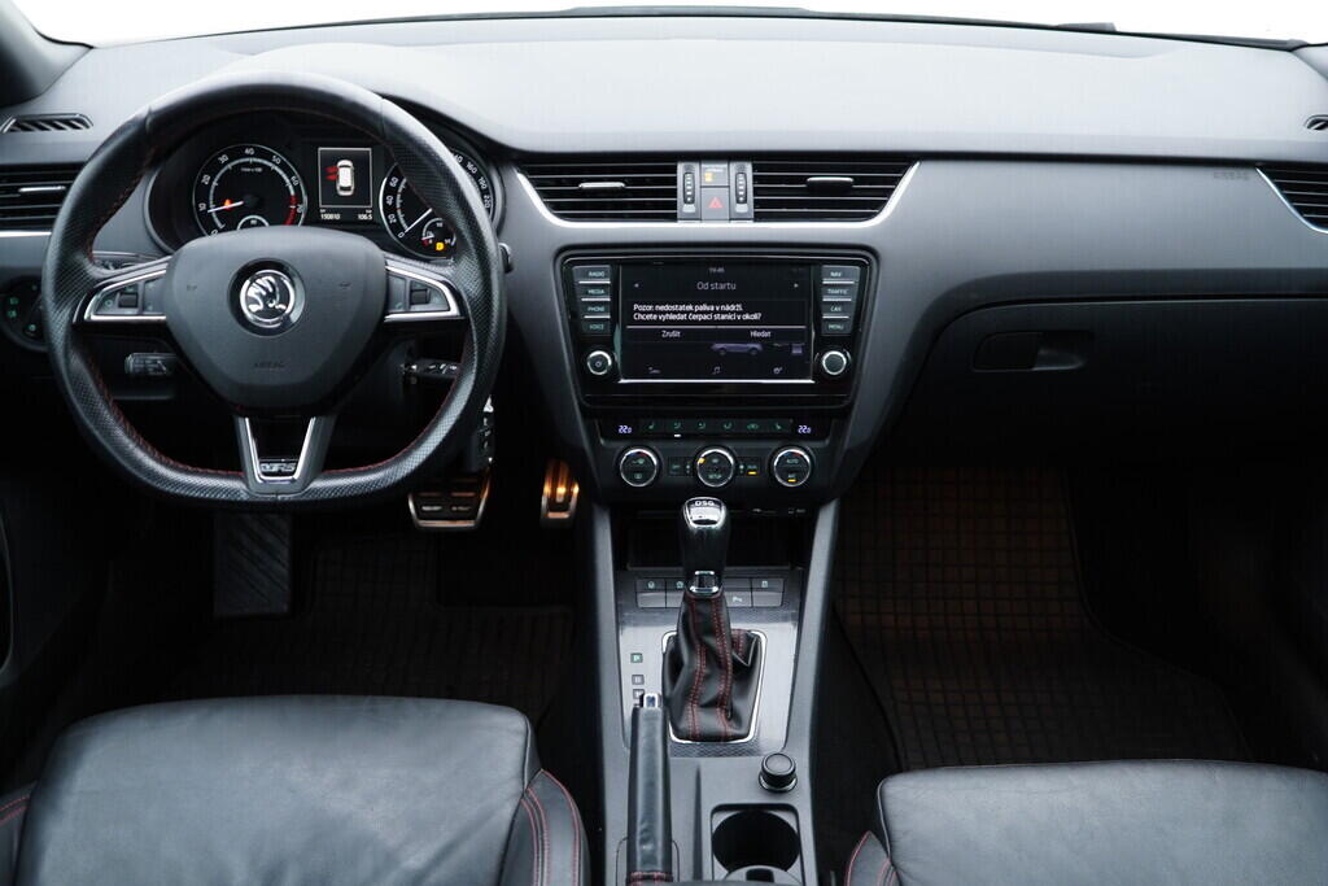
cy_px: 443
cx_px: 664
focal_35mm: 36
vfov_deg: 36.9
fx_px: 1328
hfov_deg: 53.1
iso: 250
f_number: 2.8
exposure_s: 1/40
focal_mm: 24
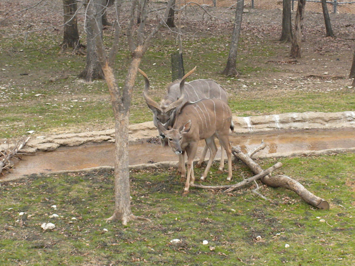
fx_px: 1220
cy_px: 133
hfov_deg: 16.6
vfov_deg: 12.5
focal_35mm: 119
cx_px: 178
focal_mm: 21
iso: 640
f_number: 5.1
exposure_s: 1/449
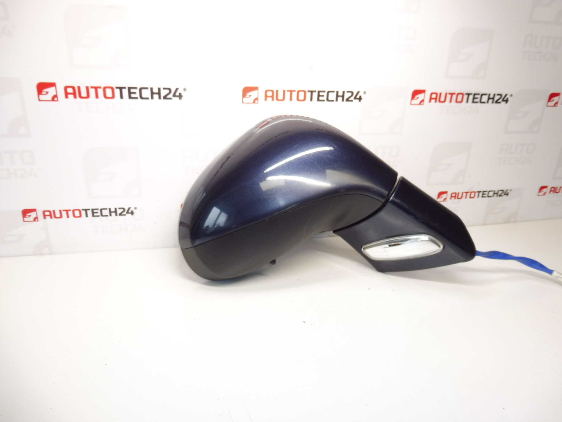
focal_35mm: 24
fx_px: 390
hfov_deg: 71.6
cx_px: 281
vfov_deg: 56.8
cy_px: 211
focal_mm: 4.3
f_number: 3.5
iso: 200
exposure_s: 1/80
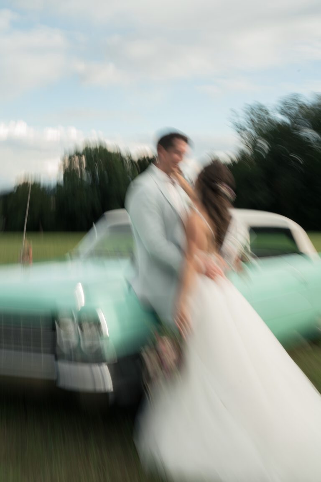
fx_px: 615
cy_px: 241
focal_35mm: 46
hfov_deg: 29.3
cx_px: 160
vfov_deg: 42.7
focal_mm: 46
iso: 100
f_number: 16
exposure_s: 1/15
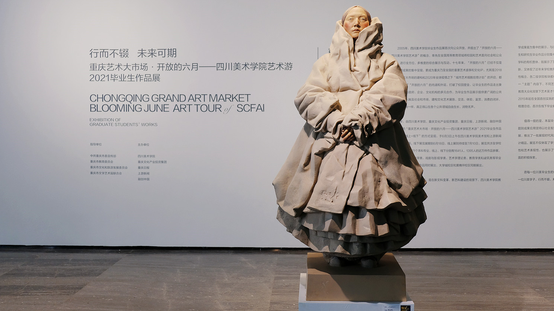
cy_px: 135
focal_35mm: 37
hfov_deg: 54.0
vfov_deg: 32.0
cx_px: 279
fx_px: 544
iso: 320
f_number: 3.2
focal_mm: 23.3
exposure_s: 1/125
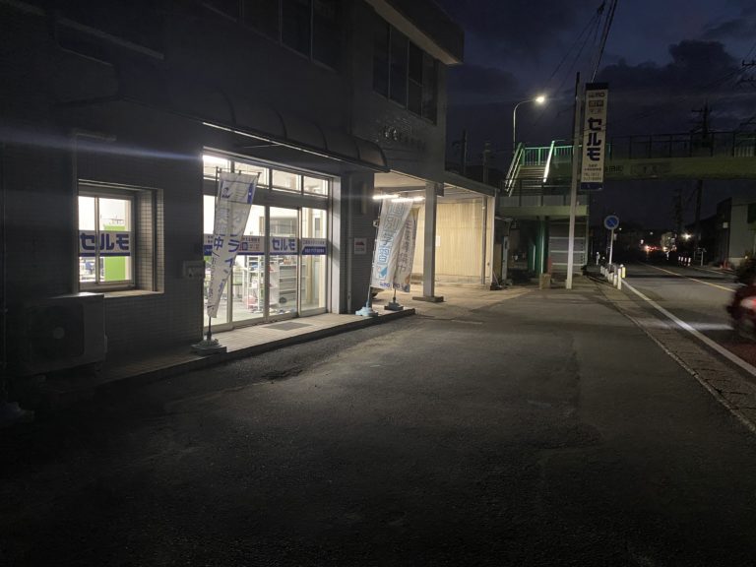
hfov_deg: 67.3
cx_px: 378
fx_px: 568
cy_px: 284
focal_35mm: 26
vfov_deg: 53.1
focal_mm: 4.25
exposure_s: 1/30
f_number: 1.8
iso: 640
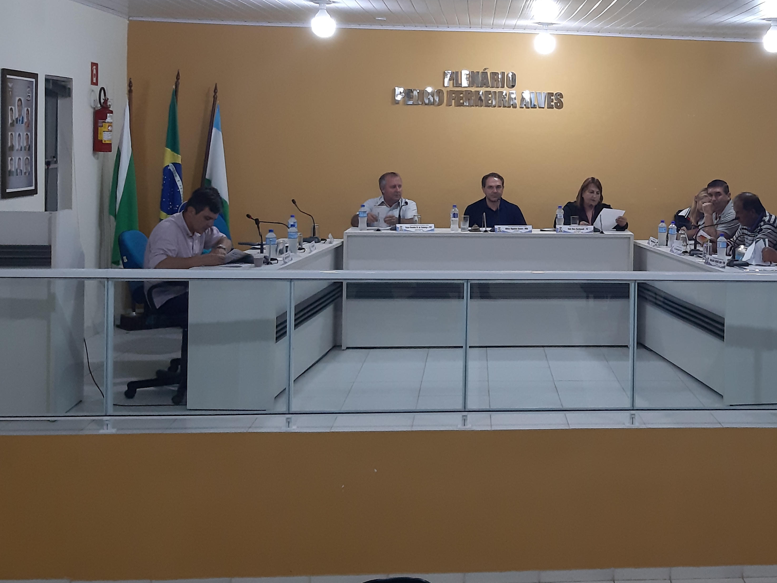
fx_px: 1167
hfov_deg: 35.8
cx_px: 604
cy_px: 180
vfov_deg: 27.8
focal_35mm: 52
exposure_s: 1/60
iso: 160
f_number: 1.7
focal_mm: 3.93
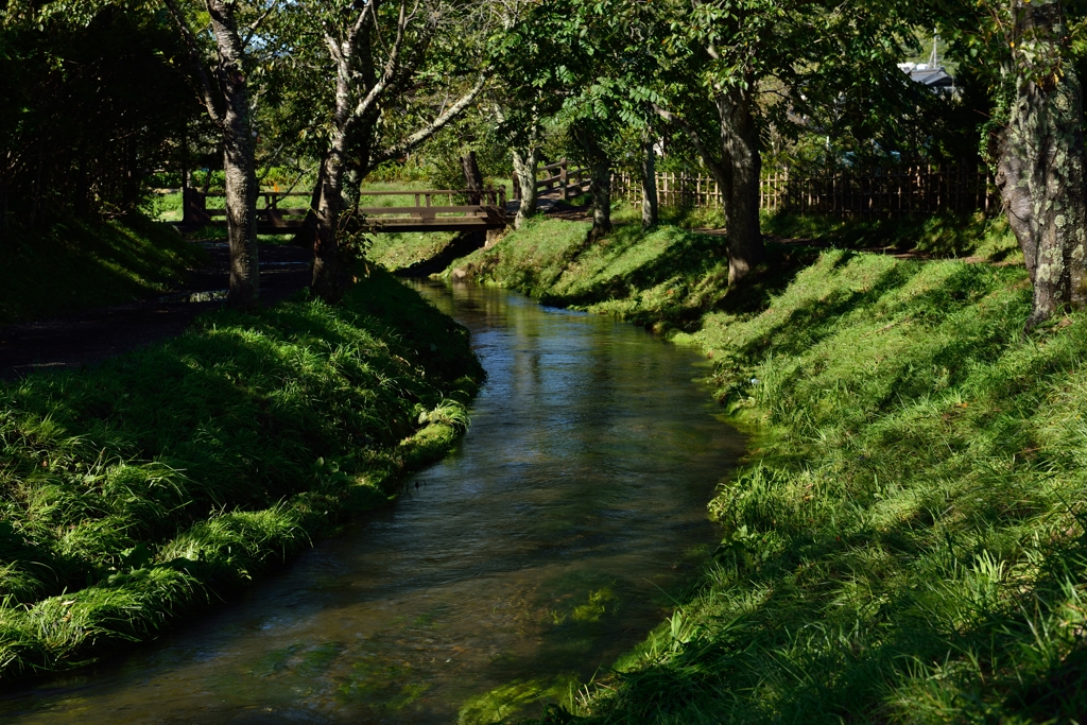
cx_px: 544
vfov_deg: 19.5
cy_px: 362
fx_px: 2114
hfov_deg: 28.8
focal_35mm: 70
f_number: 8
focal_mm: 70
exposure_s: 1/25
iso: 100
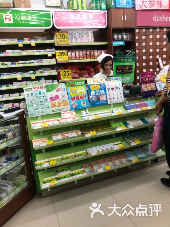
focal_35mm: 28
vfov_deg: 63.4
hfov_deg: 49.7
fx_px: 183
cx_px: 85
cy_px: 114
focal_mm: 4
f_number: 1.8
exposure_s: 1/100
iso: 100
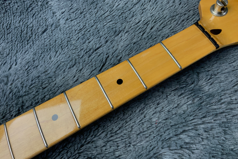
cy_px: 73
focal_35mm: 31
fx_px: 205
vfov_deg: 42.3
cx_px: 118
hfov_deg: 60.3
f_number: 1.8
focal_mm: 3
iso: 64
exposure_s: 1/120
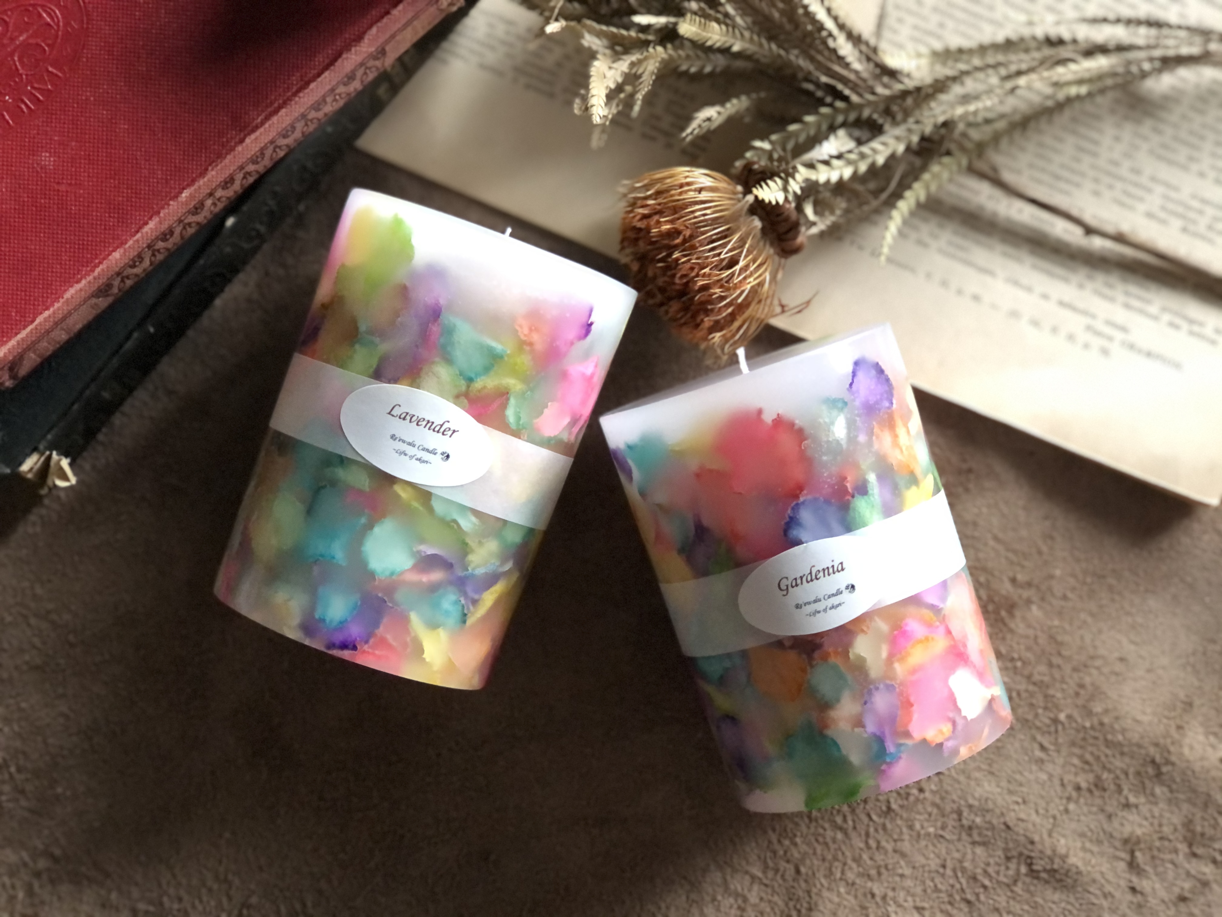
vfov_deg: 25.7
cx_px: 611
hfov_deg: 33.8
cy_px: 458
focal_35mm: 57
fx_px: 2012
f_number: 2.8
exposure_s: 1/30
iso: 400
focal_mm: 6.6
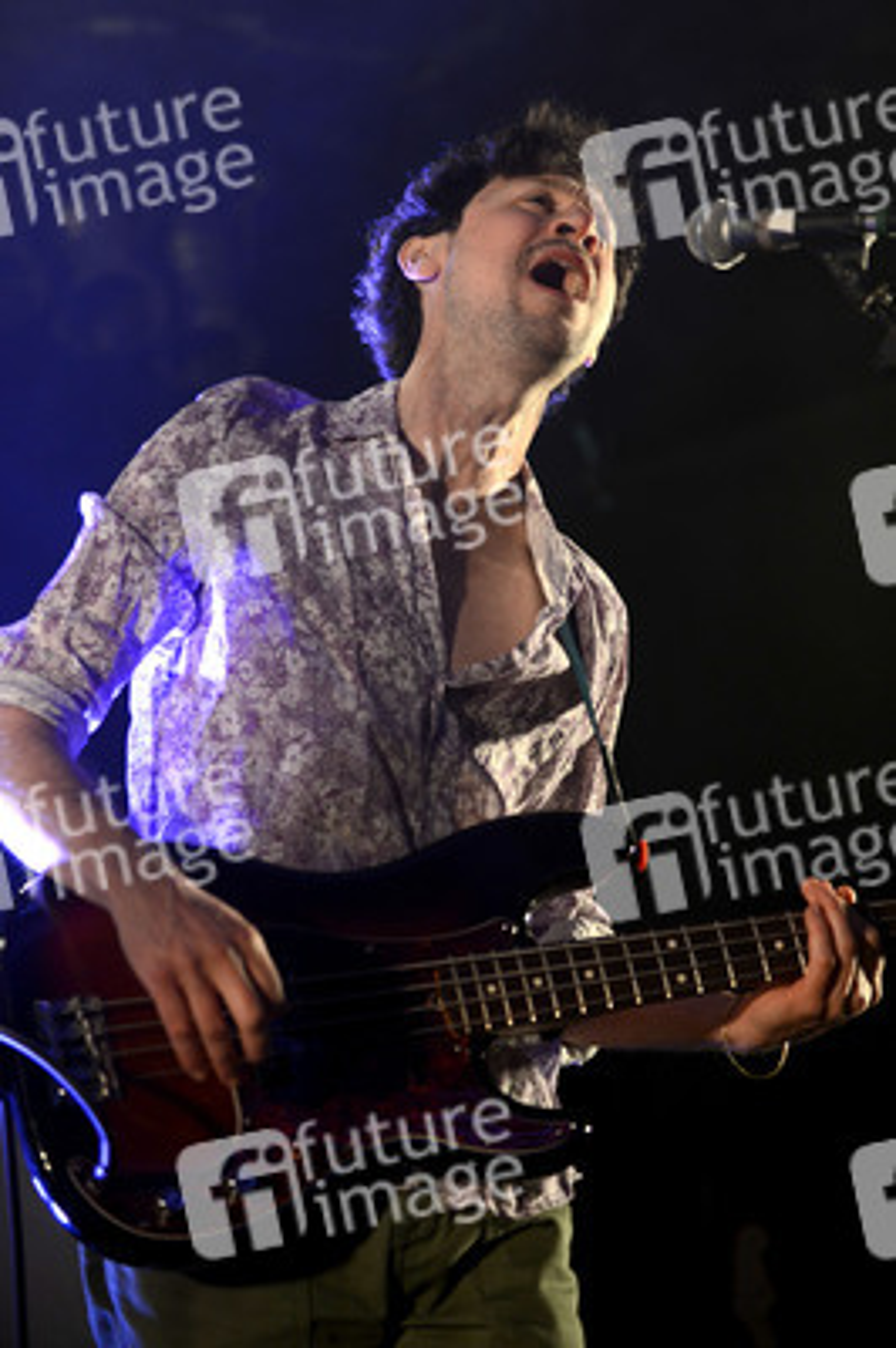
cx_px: 448
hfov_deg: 19.4
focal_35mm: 70
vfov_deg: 28.9
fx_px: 2618
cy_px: 674
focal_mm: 70
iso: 1000
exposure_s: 1/250
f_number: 2.8
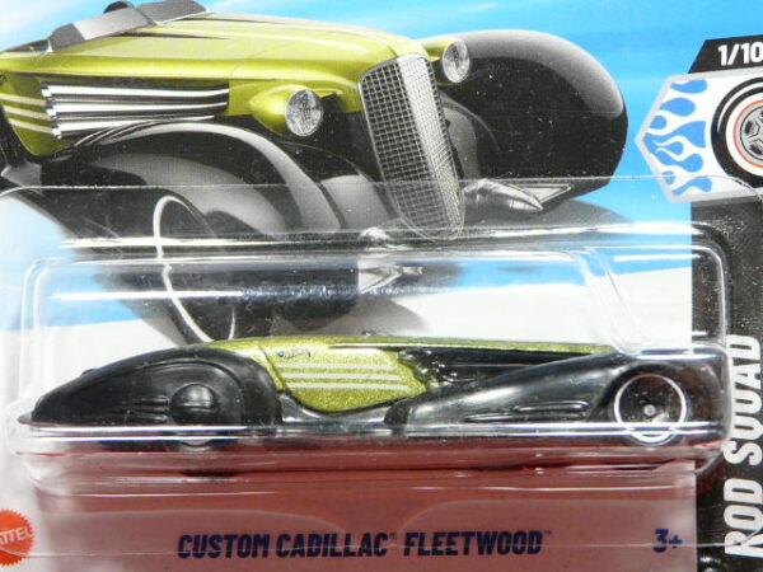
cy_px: 286
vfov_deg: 11.2
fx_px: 2910
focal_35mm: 132
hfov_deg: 14.9
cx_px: 382
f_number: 3.6
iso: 200
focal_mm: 13.6
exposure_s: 1/40
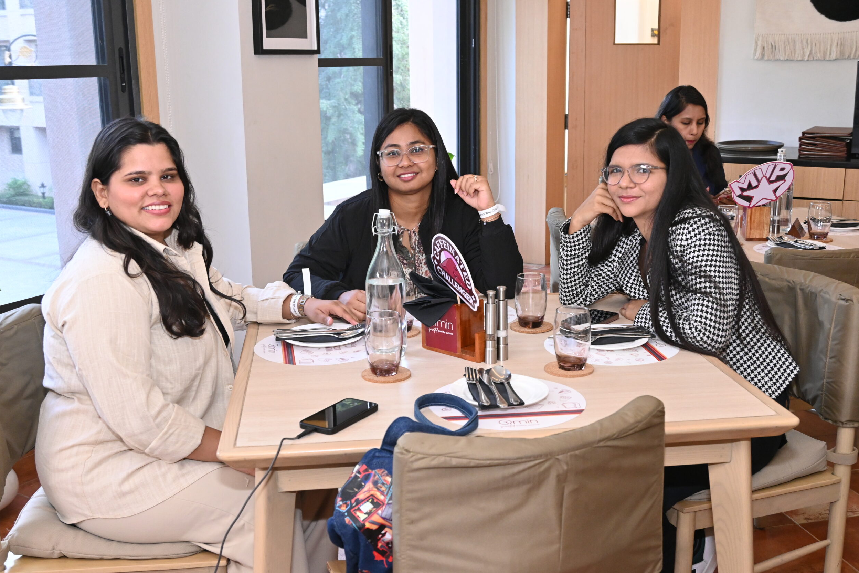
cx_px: 439
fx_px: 973
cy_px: 288
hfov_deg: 47.6
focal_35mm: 41
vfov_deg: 32.8
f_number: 5
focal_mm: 26.5
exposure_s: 1/125
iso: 2000
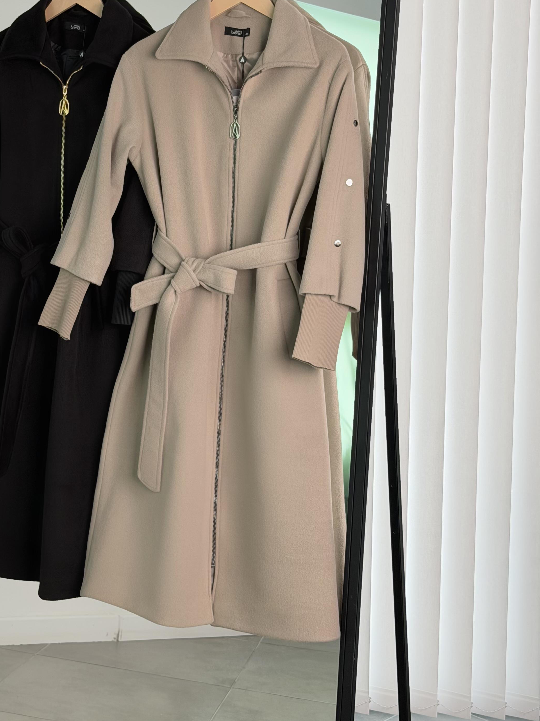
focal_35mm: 70
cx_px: 154
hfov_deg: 20.9
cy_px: 219
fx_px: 1456
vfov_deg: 27.5
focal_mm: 6.76
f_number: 1.78
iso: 64
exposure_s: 1/100
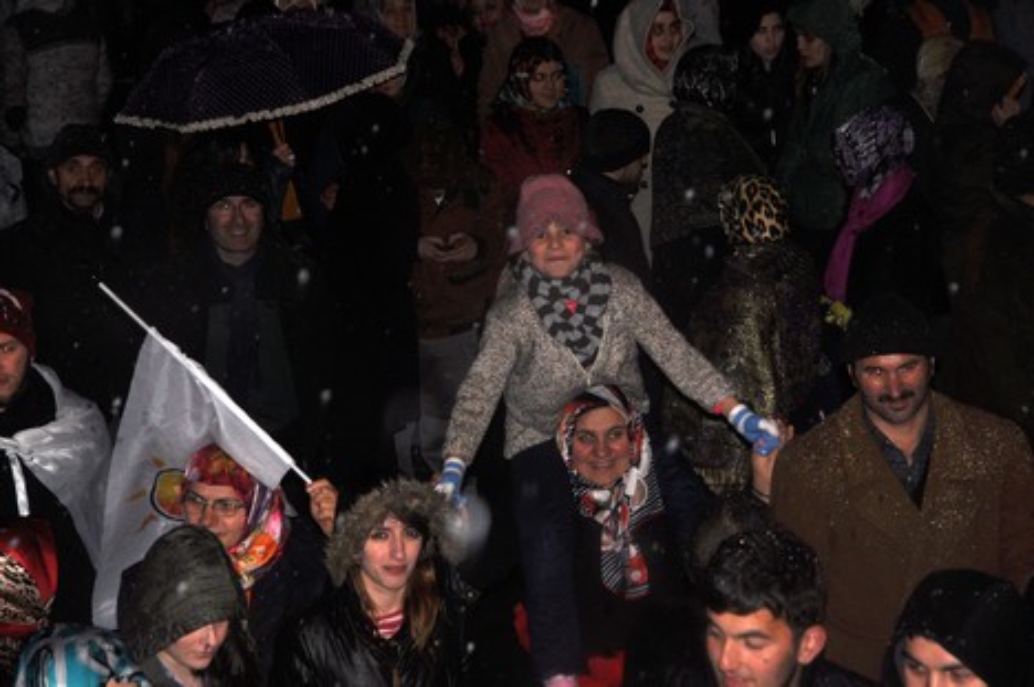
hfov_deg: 19.5
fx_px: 3013
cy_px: 344
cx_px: 517
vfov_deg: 13.0
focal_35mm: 105
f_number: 5.6
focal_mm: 70
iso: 200
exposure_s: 1/60
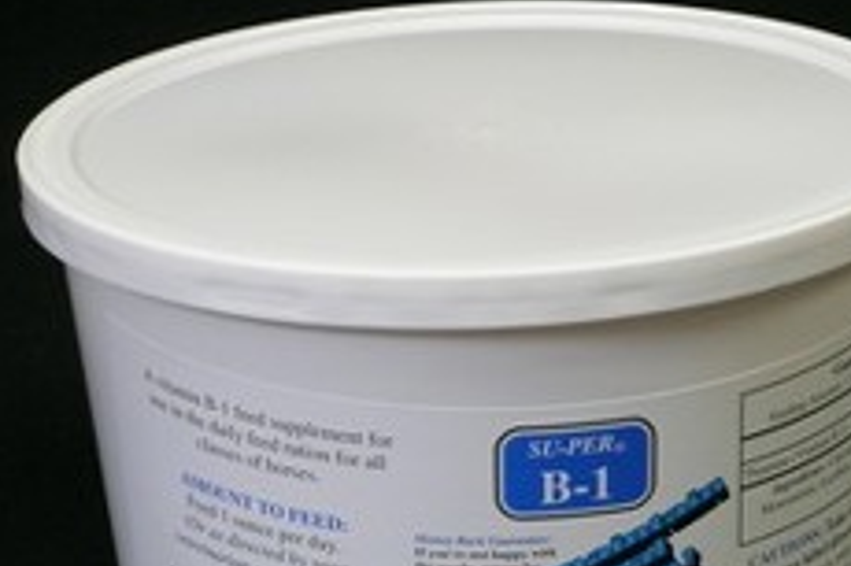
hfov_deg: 9.8
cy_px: 440
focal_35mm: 210
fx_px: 4960
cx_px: 577
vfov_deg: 6.5
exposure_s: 1/3.7
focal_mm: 24
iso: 68
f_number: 4.6
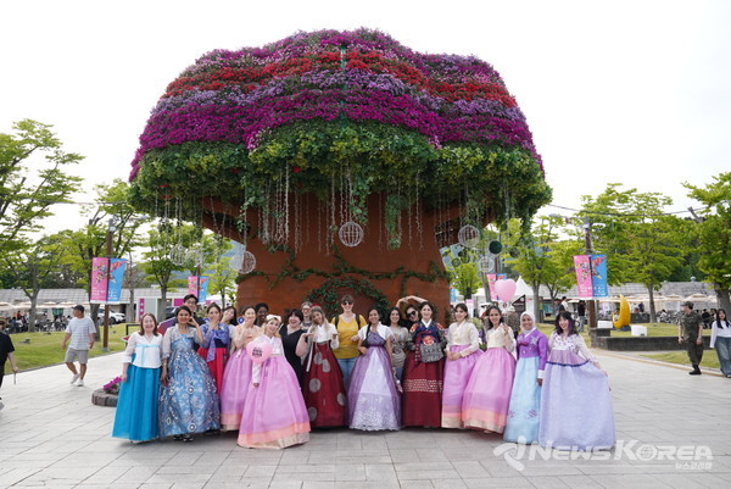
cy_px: 244
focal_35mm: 28
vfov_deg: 46.5
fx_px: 569
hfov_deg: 65.4
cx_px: 366
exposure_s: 1/400
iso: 640
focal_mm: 28
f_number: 8
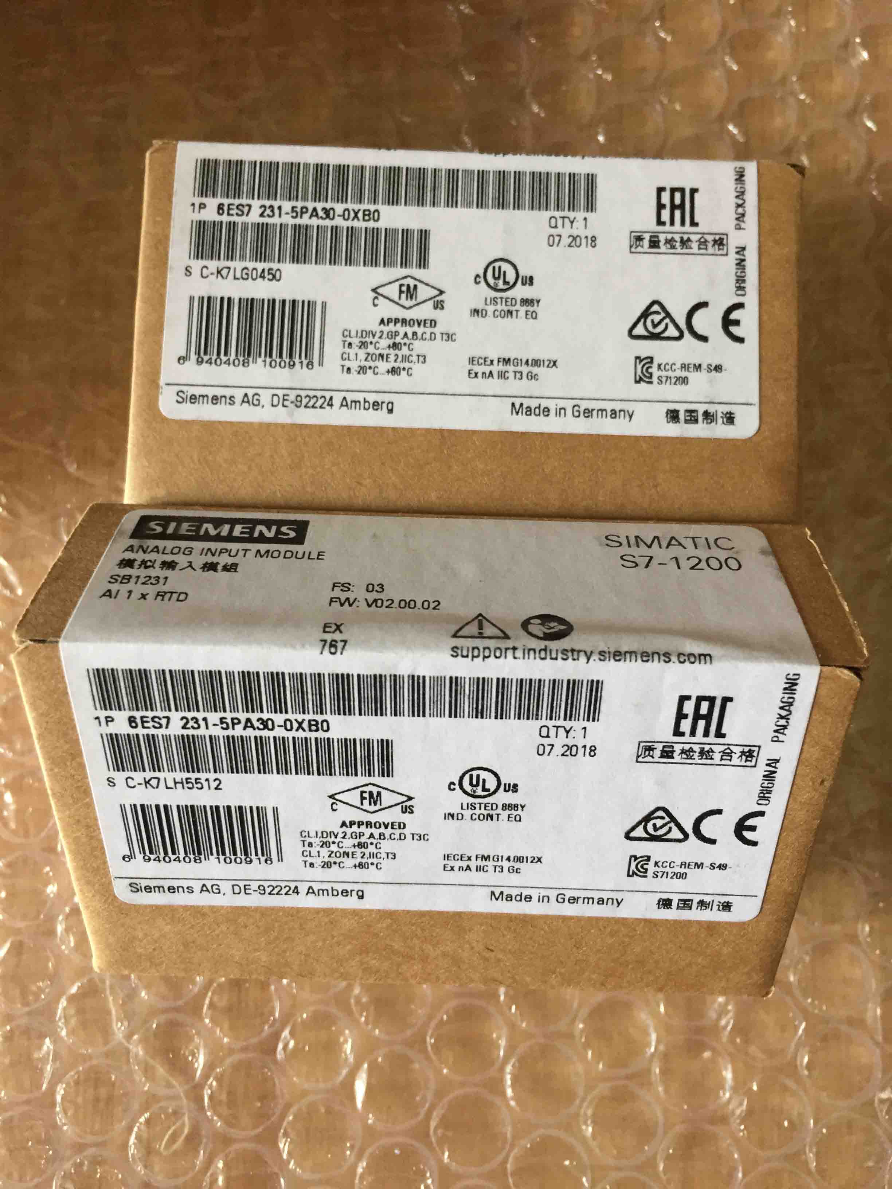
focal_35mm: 29
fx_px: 996
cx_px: 446
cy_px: 594
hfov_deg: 48.2
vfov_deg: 61.7
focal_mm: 4.15
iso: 125
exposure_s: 1/33
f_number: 2.2
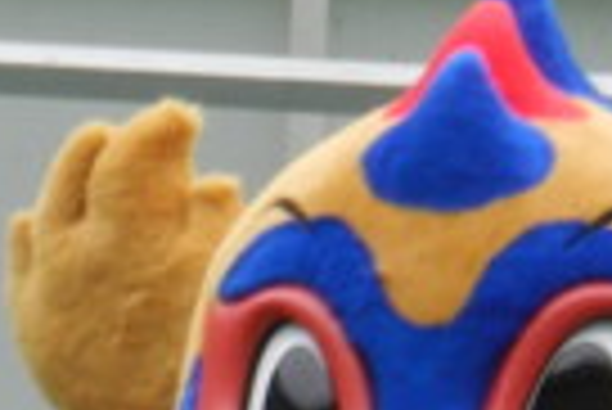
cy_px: 973
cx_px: 490
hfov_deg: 0.8
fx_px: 41966
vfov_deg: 0.6
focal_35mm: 2466
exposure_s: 1/125
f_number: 5.6
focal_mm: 71.7
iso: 160
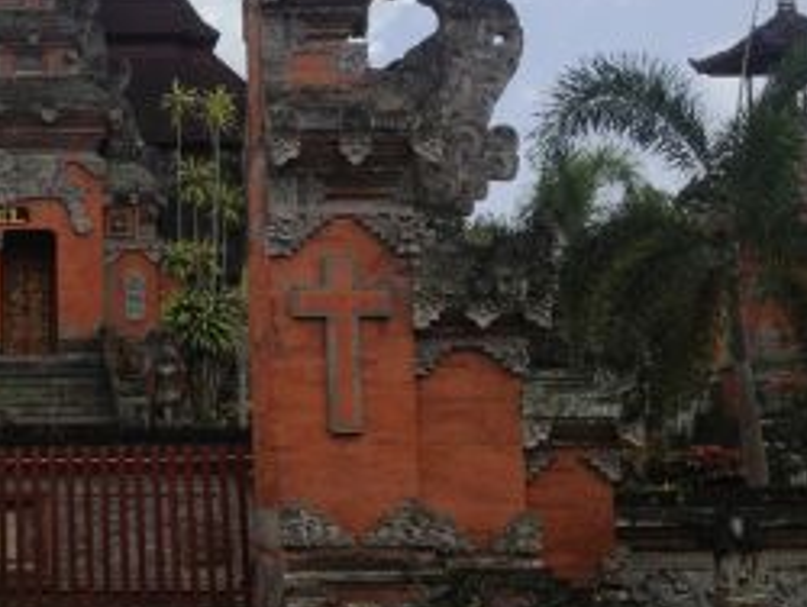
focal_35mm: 77
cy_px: 234
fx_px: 1797
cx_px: 0
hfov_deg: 24.2
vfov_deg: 19.1
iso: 50
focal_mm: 4.28
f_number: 2.4
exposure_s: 1/1972
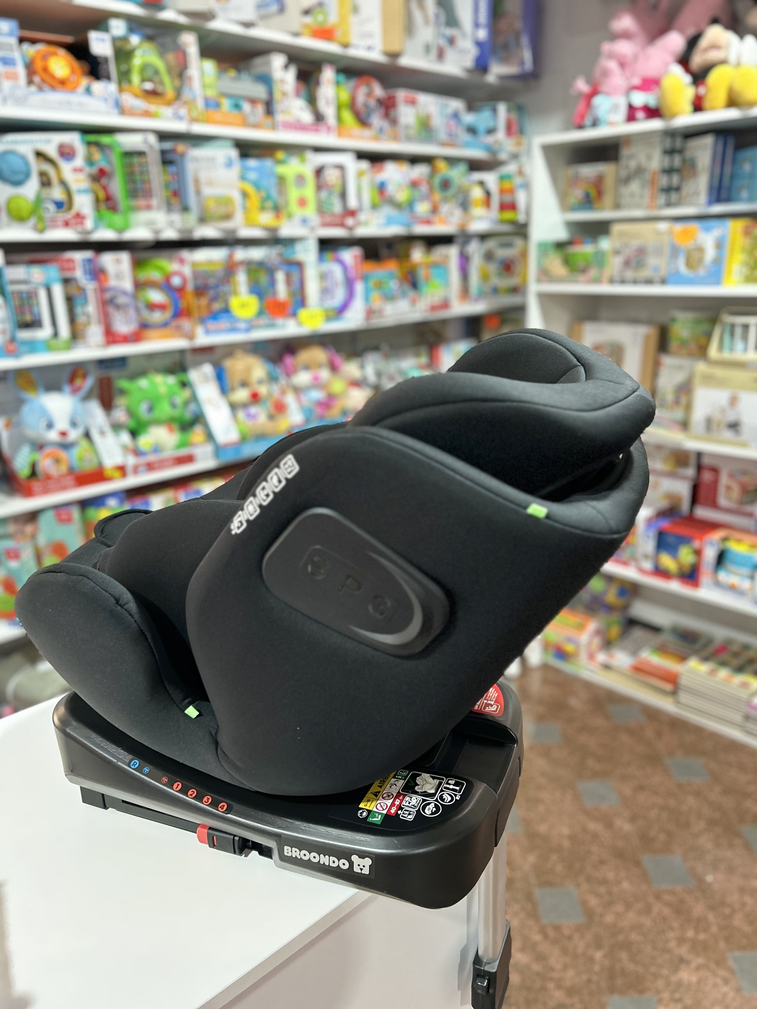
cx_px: 378
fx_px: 758
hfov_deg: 53.1
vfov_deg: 67.3
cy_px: 504
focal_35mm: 26
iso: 500
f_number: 1.5
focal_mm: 5.7
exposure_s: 1/33
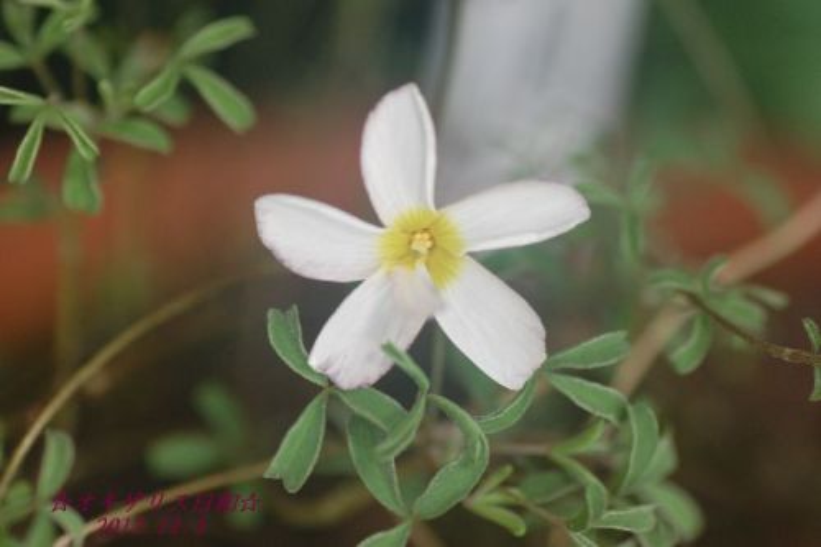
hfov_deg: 15.2
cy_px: 274
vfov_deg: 10.2
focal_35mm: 135
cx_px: 410
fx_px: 3078
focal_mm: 90
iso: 400
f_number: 5.6
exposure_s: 1/125
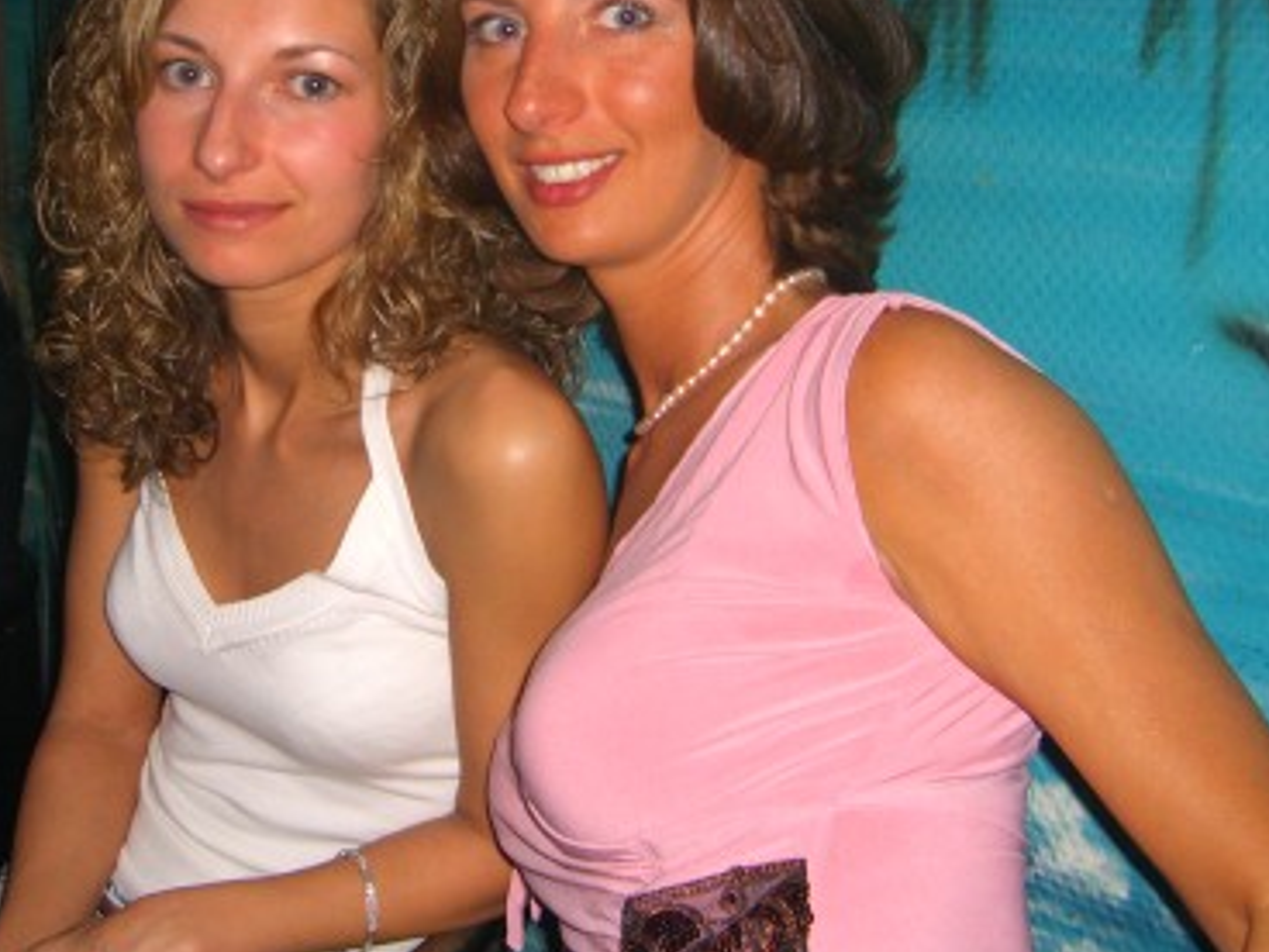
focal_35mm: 62
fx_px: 2273
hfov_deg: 31.0
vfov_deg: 23.5
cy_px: 300
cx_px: 455
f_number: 2.8
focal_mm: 7.9
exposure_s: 1/60
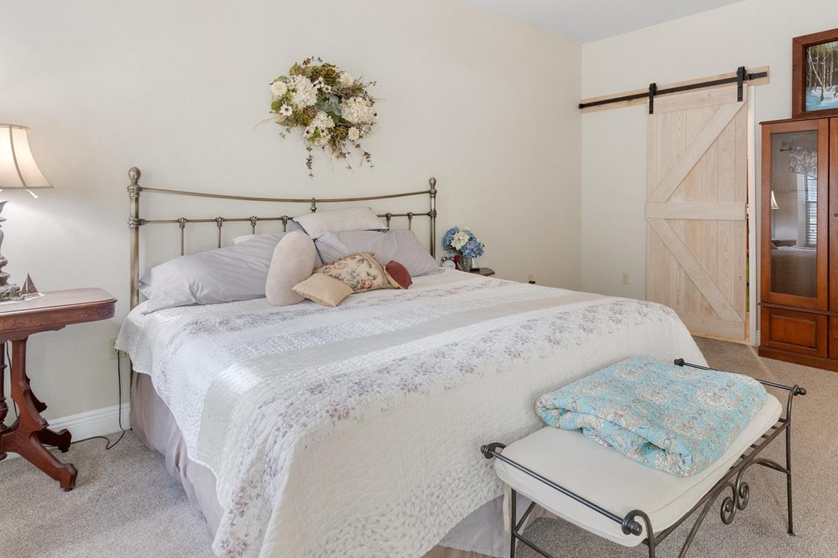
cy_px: 257
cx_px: 498
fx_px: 466
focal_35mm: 20
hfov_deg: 83.1
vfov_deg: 61.9
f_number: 9
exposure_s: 1/1.25
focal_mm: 10
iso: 500
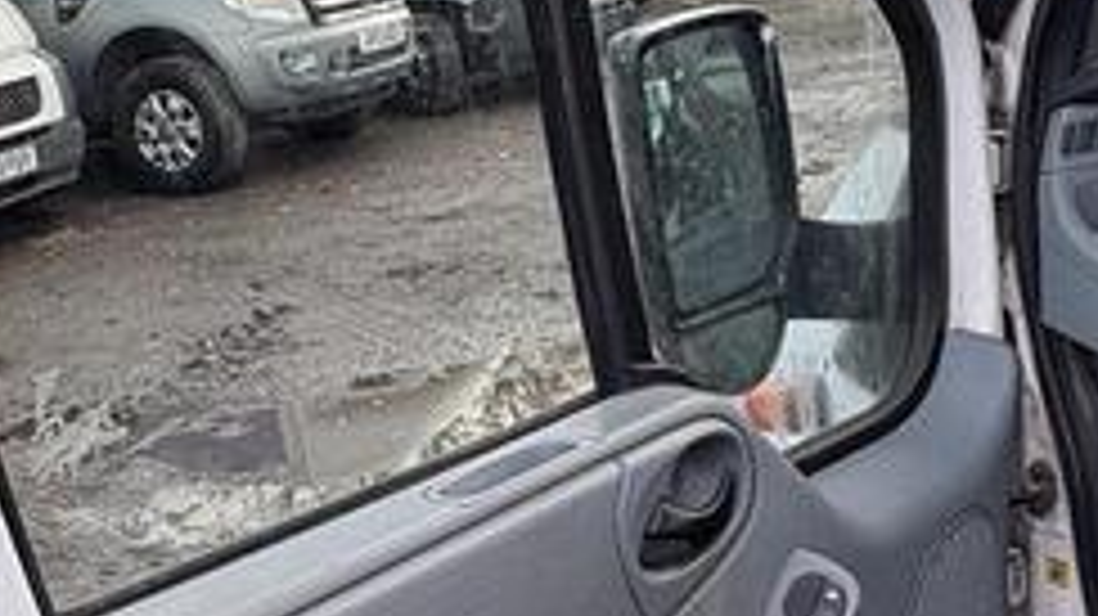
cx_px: 428
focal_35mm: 56
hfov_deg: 37.1
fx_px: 1630
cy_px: 364
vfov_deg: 21.4
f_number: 2.2
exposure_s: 1/111
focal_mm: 2.22
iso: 40
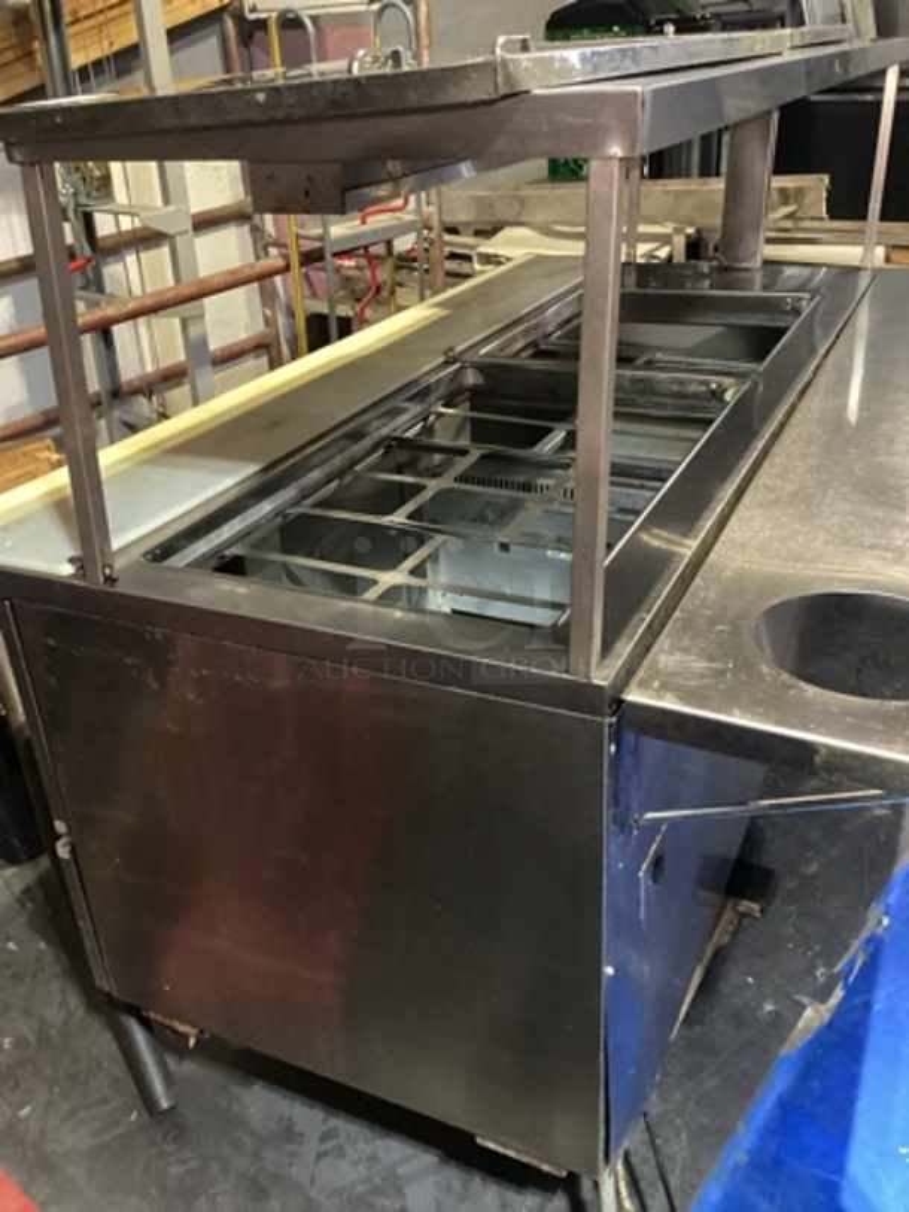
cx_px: 454
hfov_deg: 45.5
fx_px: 1085
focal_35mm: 31
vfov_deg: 58.3
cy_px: 606
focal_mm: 3.3
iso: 500
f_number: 2.4
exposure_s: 1/30
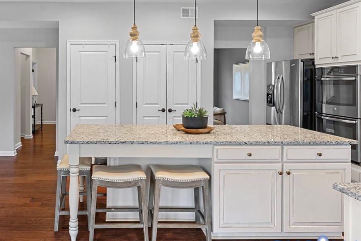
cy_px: 84
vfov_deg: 45.8
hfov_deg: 63.2
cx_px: 110
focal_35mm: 28
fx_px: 281
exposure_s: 1/3
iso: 800
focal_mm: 19
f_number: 8
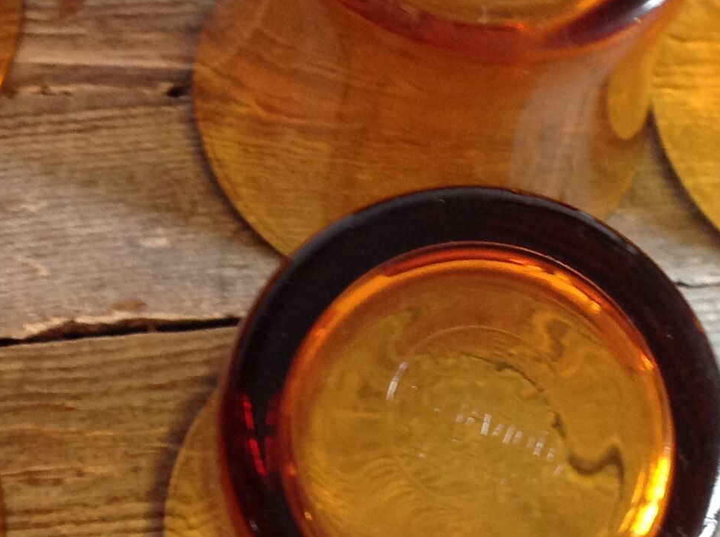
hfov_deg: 20.7
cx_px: 282
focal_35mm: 95
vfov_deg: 15.5
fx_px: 1973
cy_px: 189
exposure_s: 1/15
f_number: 2.4
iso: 160
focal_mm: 4.28
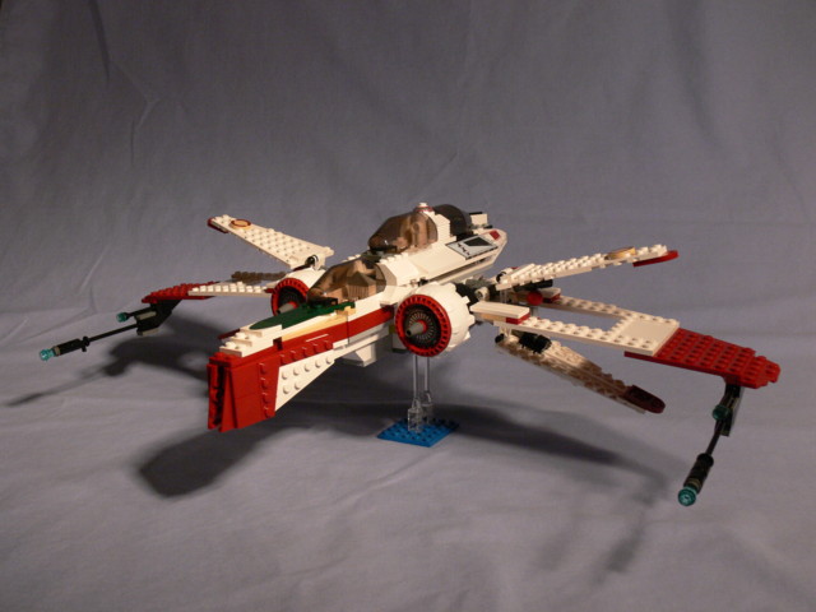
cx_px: 408
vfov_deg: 40.7
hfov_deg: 52.6
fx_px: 825
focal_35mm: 35
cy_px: 306
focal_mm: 7.4
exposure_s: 1/100
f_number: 4
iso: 200
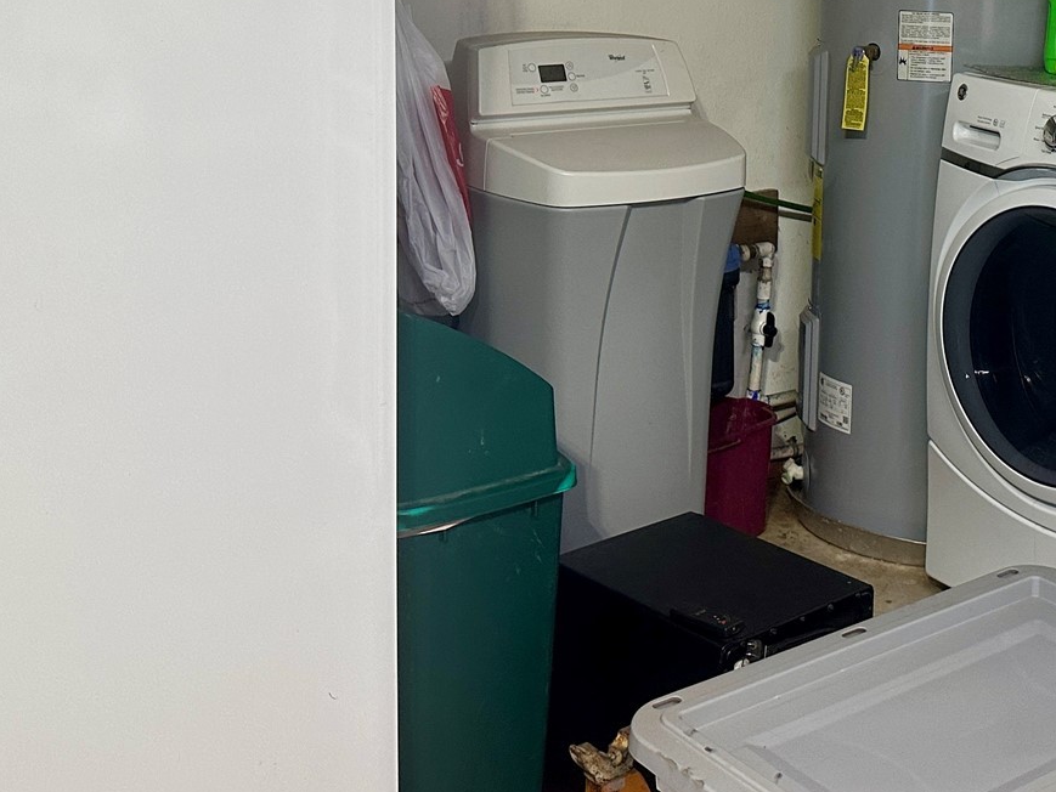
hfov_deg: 34.6
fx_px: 1617
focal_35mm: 53
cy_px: 80
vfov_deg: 26.6
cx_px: 902
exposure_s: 1/120
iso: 200
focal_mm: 6.86
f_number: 1.78
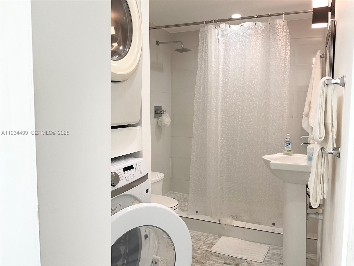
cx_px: 177
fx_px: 297
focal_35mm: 29
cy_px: 133
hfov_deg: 61.7
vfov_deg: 48.2
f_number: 1.8
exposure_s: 1/120
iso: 32
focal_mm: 3
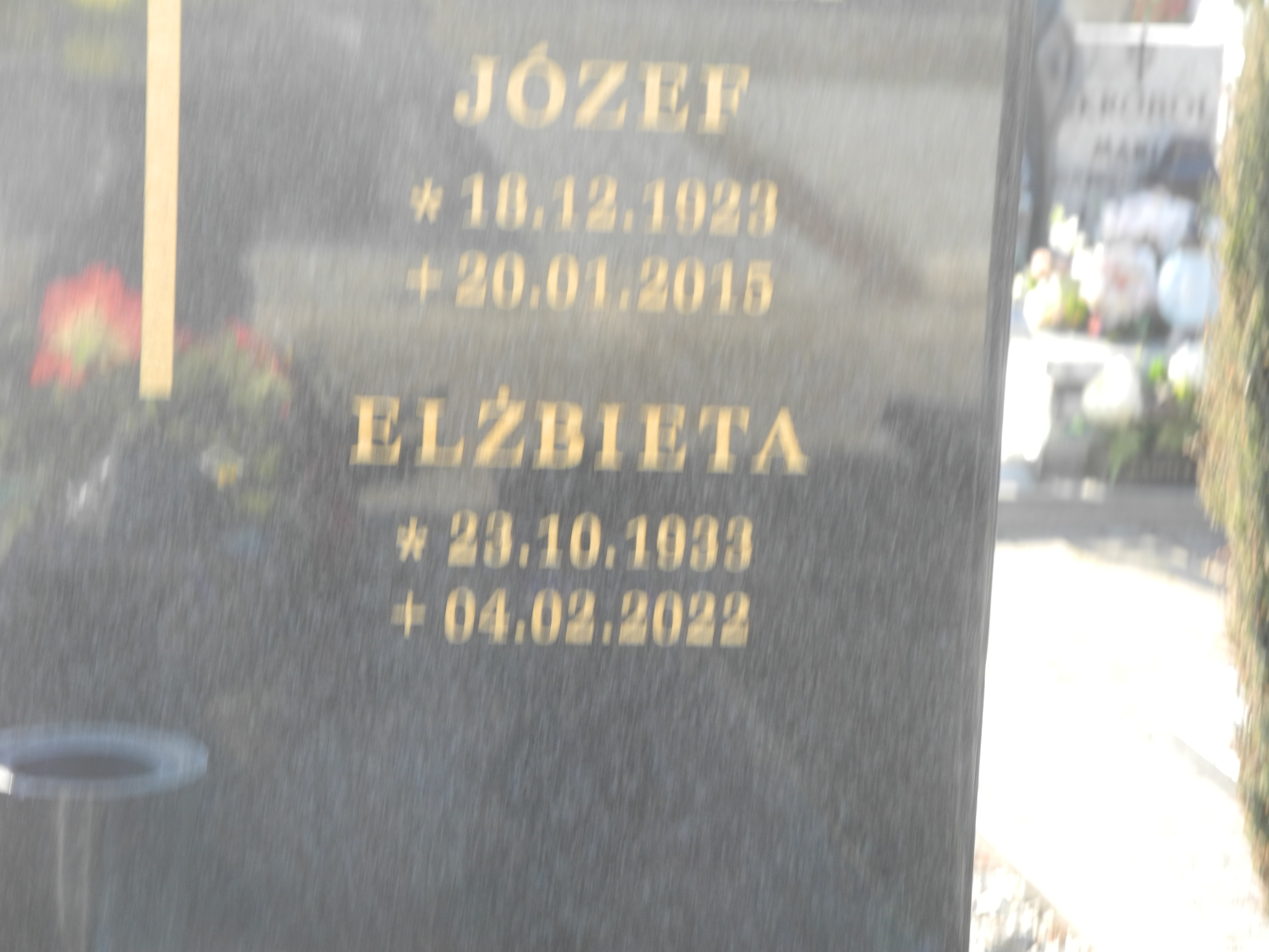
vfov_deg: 12.5
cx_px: 634
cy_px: 476
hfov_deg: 16.6
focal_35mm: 119
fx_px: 4362
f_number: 4.5
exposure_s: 1/60
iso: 100
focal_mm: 25.4
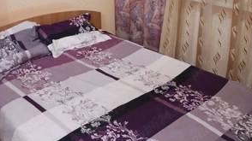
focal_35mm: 40
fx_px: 267
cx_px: 128
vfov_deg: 28.2
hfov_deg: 50.5
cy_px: 6
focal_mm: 4
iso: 1000
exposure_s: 1/17
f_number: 1.8
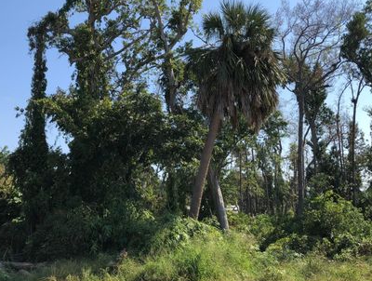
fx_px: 377
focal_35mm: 35
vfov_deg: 40.8
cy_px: 121
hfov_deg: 52.2
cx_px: 151
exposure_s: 1/1263
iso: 20
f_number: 1.8
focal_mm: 3.99
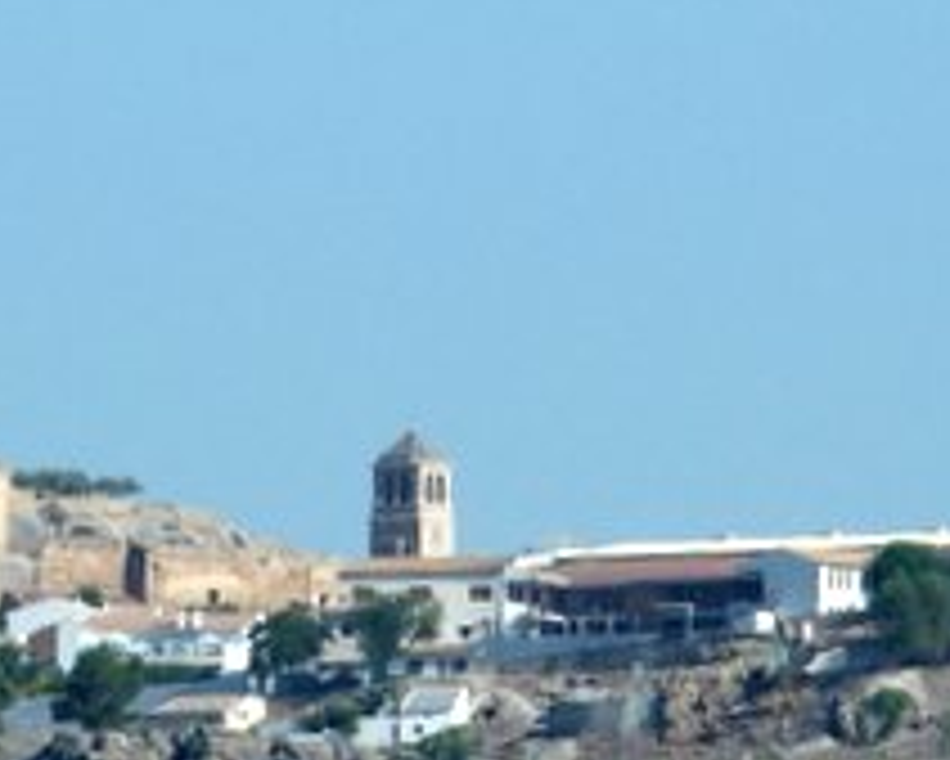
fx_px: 18762
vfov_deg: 2.3
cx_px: 36
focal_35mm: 667
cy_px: 425
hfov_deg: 2.9
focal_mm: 64.3
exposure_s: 1/800
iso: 100
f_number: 4.5
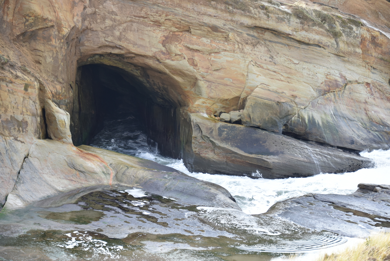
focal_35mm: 112
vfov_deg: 12.2
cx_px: 195
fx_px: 1214
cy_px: 130
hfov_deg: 18.3
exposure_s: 1/250
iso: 450
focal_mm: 112
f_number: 5.3
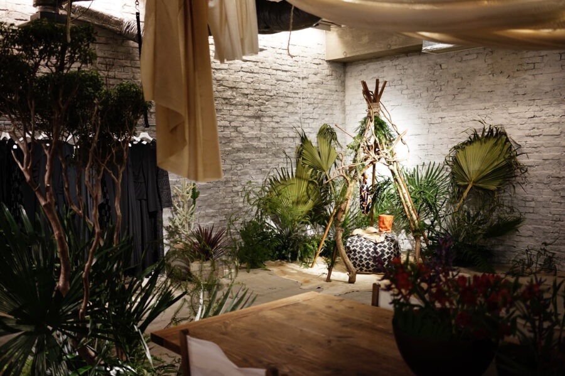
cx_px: 282
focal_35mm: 35
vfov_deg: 37.8
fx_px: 549
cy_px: 188
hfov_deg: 54.5
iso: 640
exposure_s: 1/60
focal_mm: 35
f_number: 2.8
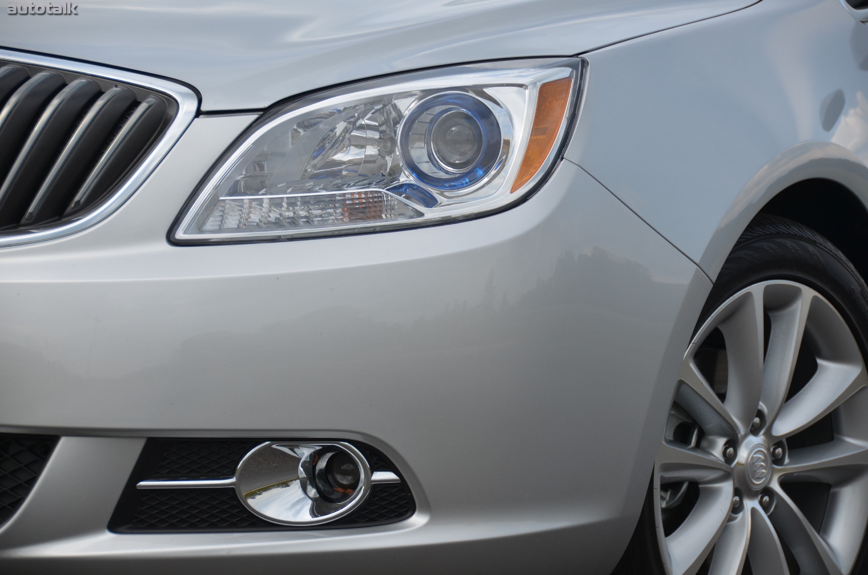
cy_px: 288
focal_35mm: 142
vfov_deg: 9.6
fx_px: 3429
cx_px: 434
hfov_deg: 14.4
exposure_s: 1/1250
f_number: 5.3
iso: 400
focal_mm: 95
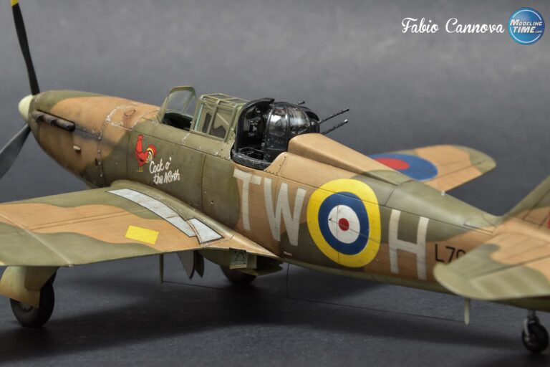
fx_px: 1833
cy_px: 184
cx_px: 275
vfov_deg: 11.4
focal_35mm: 120
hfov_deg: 17.1
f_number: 16
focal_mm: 80
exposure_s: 1/125
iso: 1100
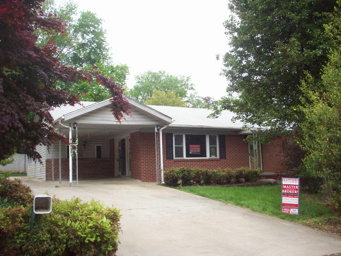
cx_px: 170
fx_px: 364
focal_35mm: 37
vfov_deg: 38.7
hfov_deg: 50.1
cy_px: 128
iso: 200
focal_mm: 6.2
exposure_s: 1/269
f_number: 2.8
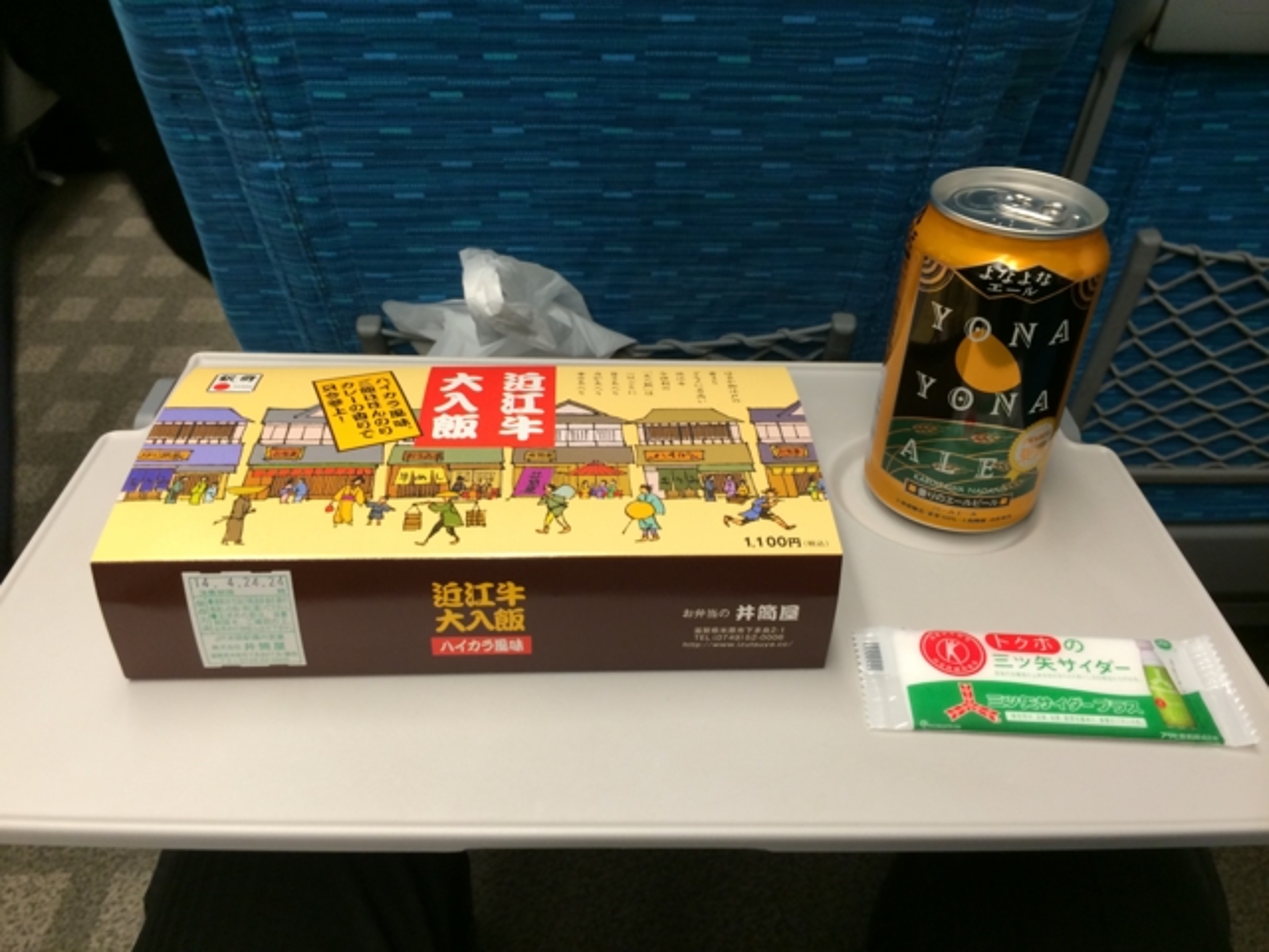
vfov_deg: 46.8
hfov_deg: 60.0
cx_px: 634
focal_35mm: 30
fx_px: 1100
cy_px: 476
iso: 80
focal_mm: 4.12
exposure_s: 1/30
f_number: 2.2
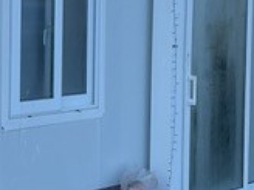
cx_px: -33
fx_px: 829
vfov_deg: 13.1
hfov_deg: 16.8
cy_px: 42
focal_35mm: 113
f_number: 1.8
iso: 16
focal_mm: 3
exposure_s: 1/482
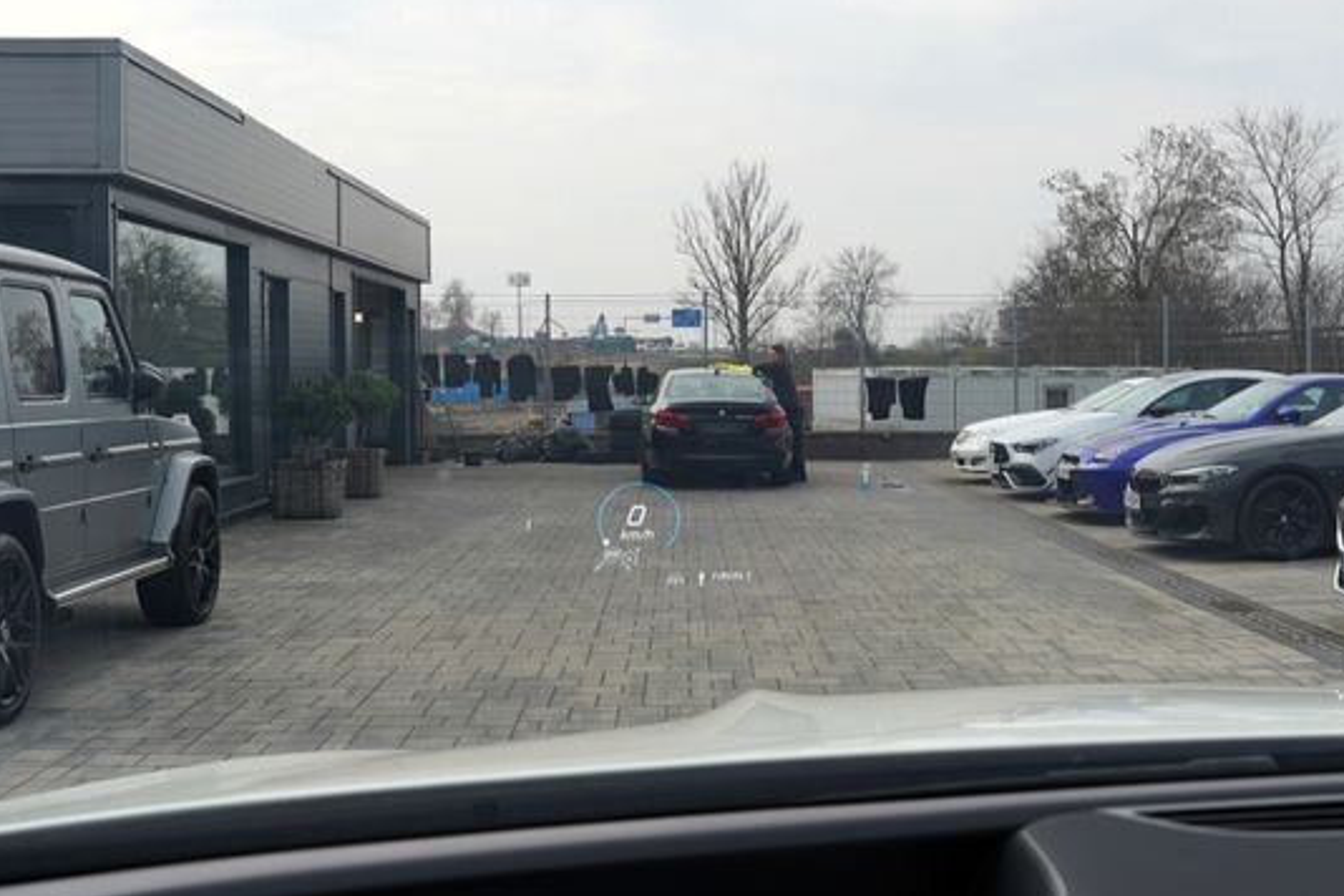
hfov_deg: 42.4
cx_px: 836
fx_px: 1717
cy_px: 482
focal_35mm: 46
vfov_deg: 29.2
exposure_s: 1/320
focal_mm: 24
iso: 100
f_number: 8
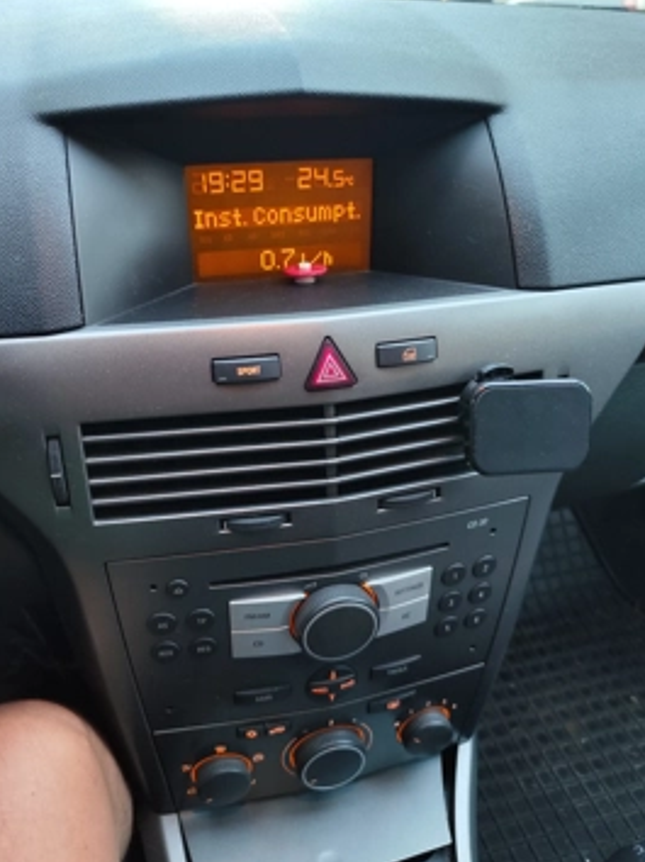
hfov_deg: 52.9
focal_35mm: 26
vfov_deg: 67.3
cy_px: 402
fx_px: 647
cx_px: 295
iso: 400
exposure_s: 1/50
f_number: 1.65
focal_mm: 6.14
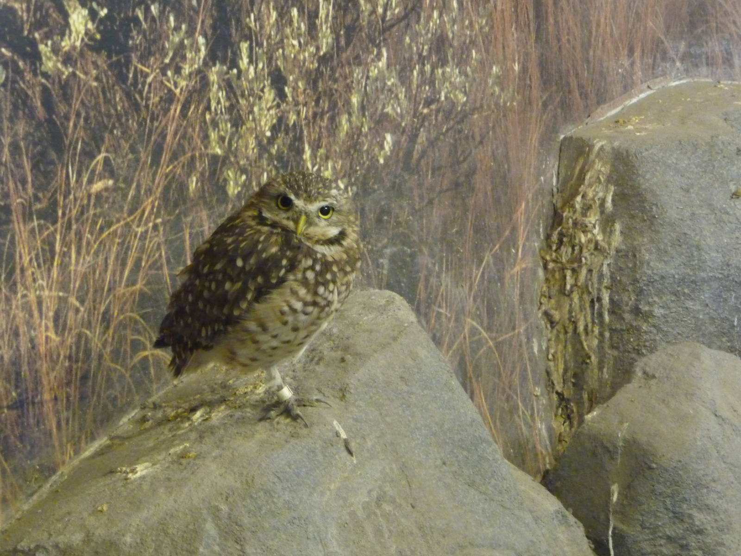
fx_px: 3018
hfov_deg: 14.0
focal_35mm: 141
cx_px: 370
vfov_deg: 10.5
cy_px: 278
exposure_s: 1/6
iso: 800
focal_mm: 24.1
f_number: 4.8
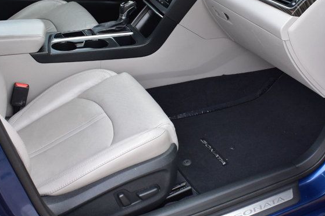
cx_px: 208
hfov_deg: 36.0
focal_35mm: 55
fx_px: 496
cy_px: 69
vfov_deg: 24.4
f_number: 8
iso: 400
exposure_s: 1/60
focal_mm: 20
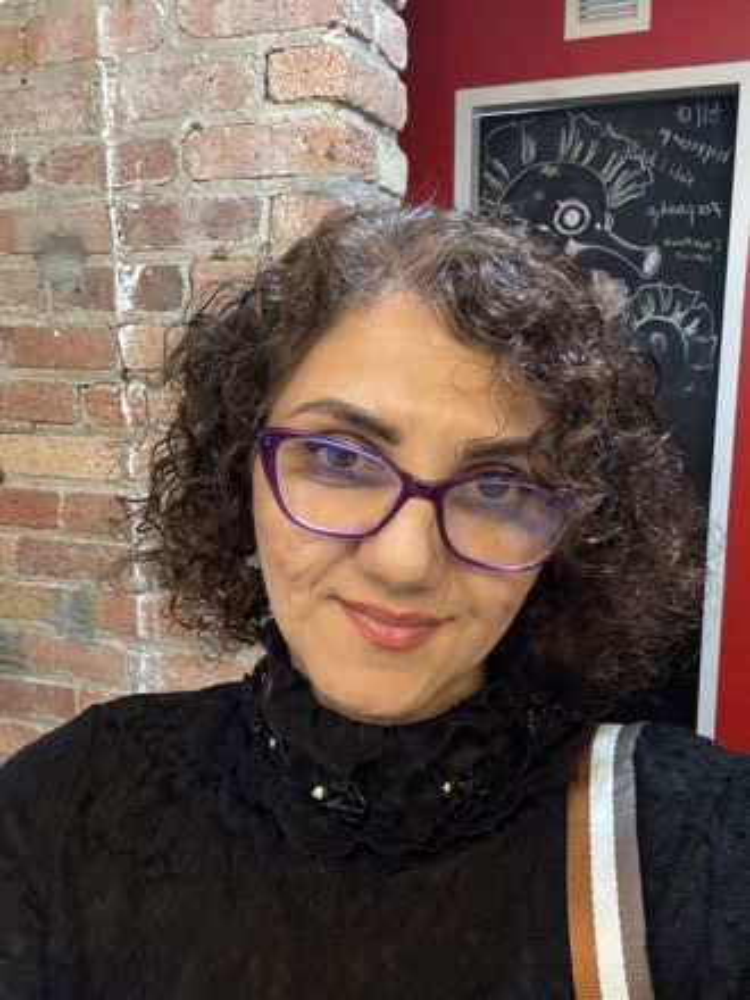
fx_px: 867
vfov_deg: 60.0
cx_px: 375
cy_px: 500
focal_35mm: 30
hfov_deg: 46.8
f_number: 1.9
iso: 250
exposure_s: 1/40
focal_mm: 2.69
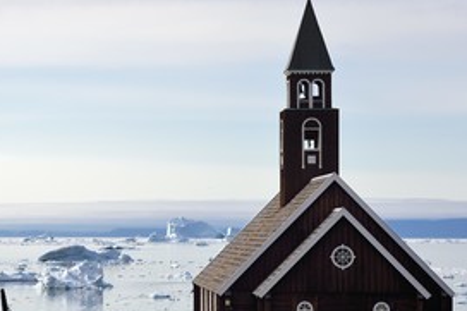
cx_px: 129
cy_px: 182
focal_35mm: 179
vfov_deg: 7.7
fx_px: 2321
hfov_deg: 11.5
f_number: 13
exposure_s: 1/250
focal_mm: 116
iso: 200
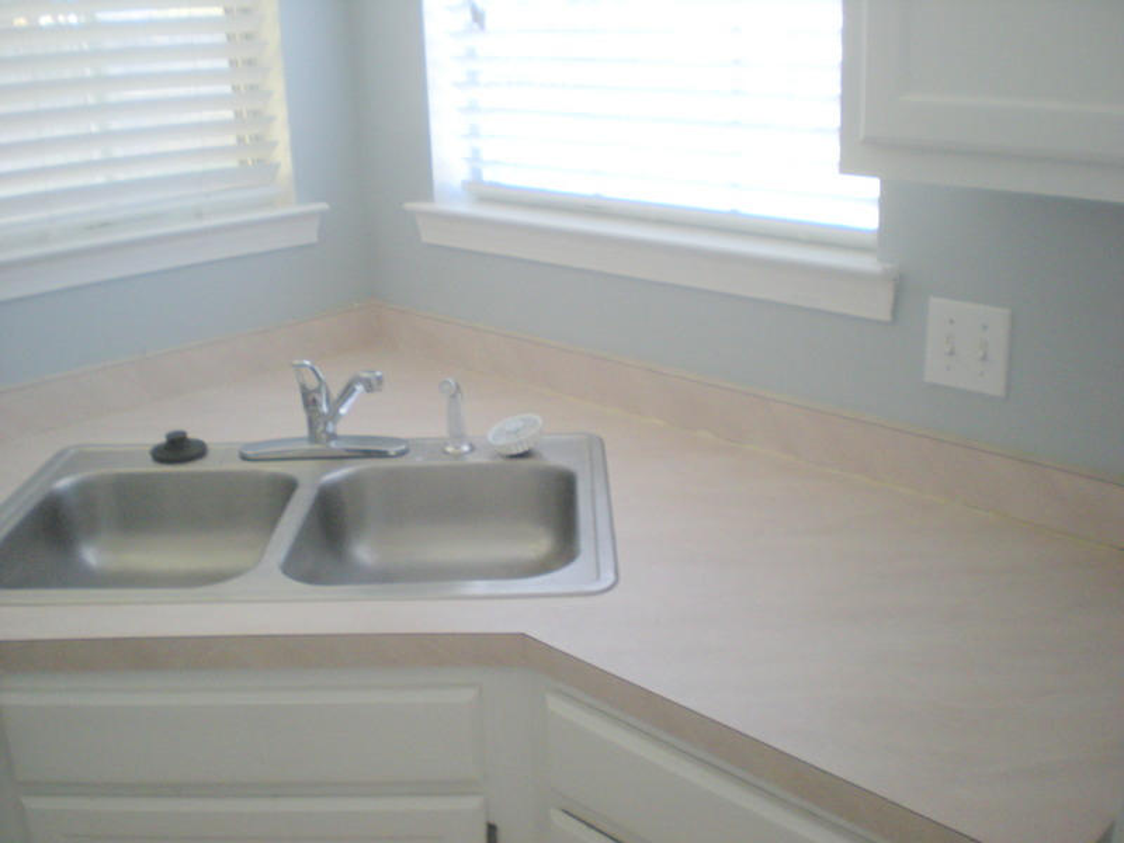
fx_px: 1234
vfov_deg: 37.7
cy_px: 422
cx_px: 562
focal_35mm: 38
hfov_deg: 49.0
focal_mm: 6.3
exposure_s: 1/34.6
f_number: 3.1
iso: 200
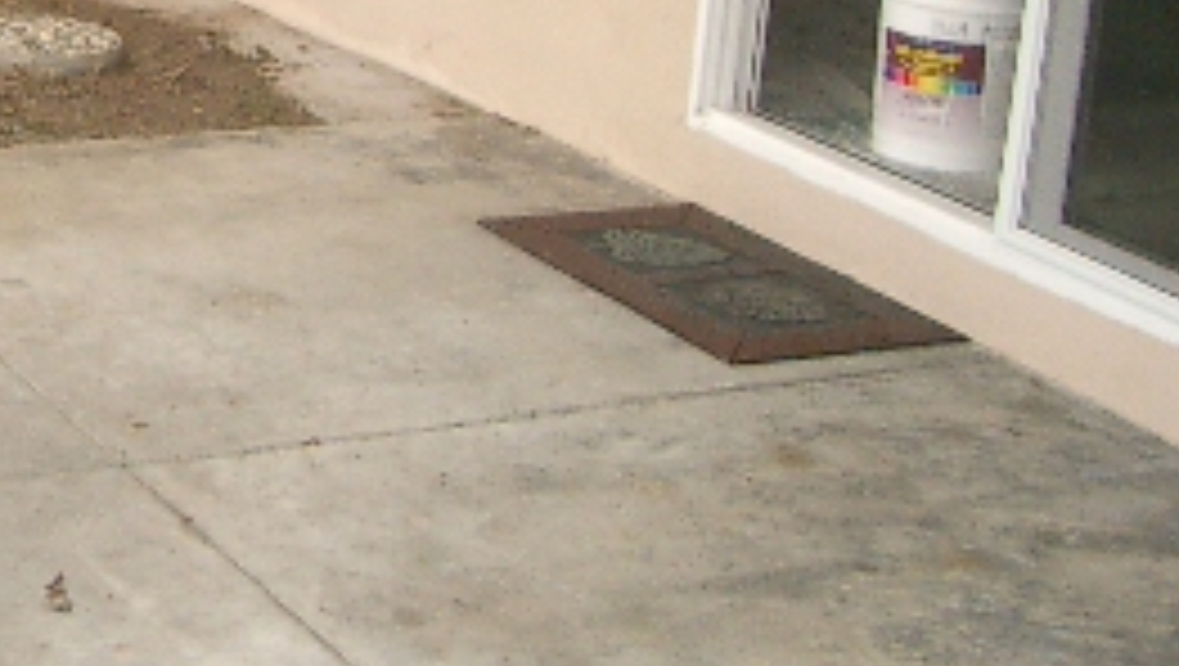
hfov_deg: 21.5
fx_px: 2910
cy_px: -158
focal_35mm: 93
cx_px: -176
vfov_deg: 12.7
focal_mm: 5.8
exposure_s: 1/400
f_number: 2.6
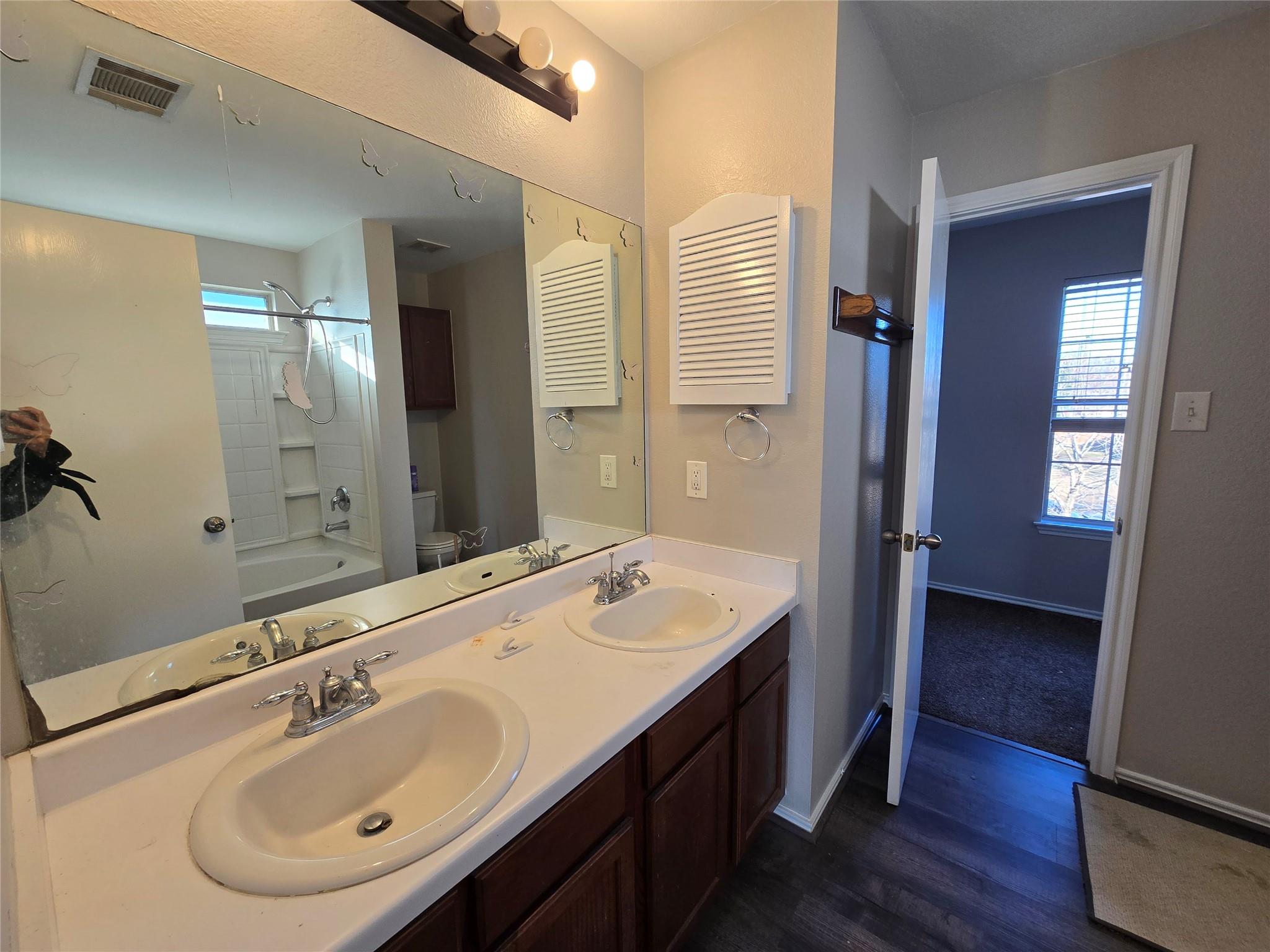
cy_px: 476
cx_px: 635
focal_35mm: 13
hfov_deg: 106.2
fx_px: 477
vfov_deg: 89.9
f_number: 2.2
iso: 64
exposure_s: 1/60
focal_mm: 2.2
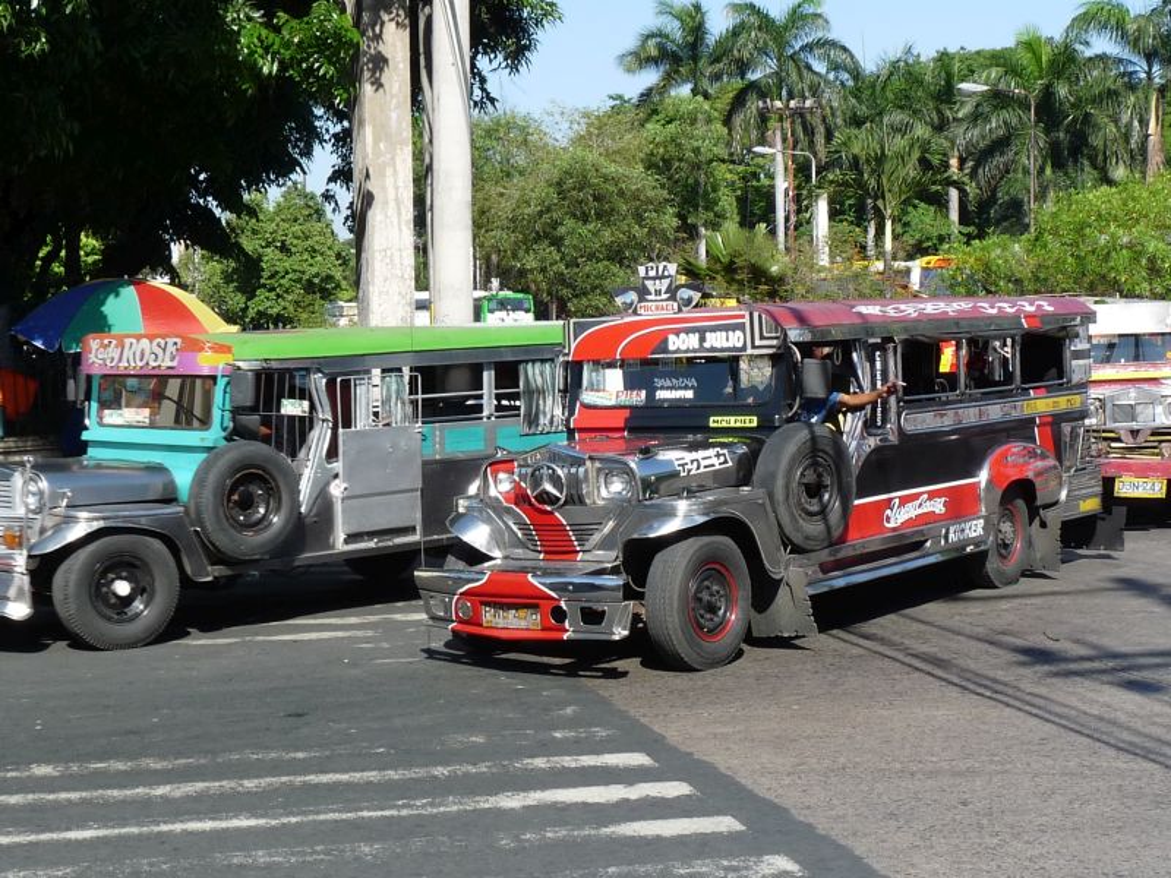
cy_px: 439
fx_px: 2064
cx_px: 586
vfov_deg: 24.0
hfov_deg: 31.7
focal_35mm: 61
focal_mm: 6.2
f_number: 5.6
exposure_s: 1/320
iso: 100
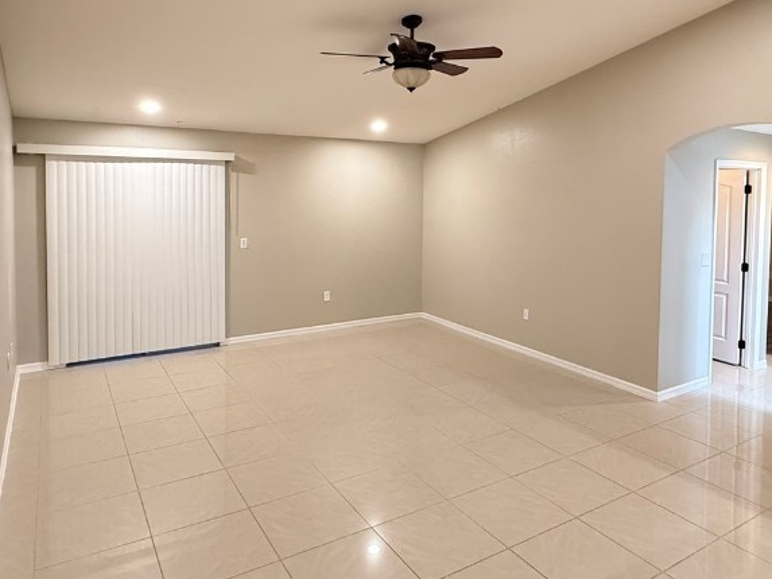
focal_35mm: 25
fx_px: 558
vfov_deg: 54.2
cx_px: 396
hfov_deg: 69.4
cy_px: 211
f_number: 2.2
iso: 500
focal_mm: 2.22
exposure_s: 1/59
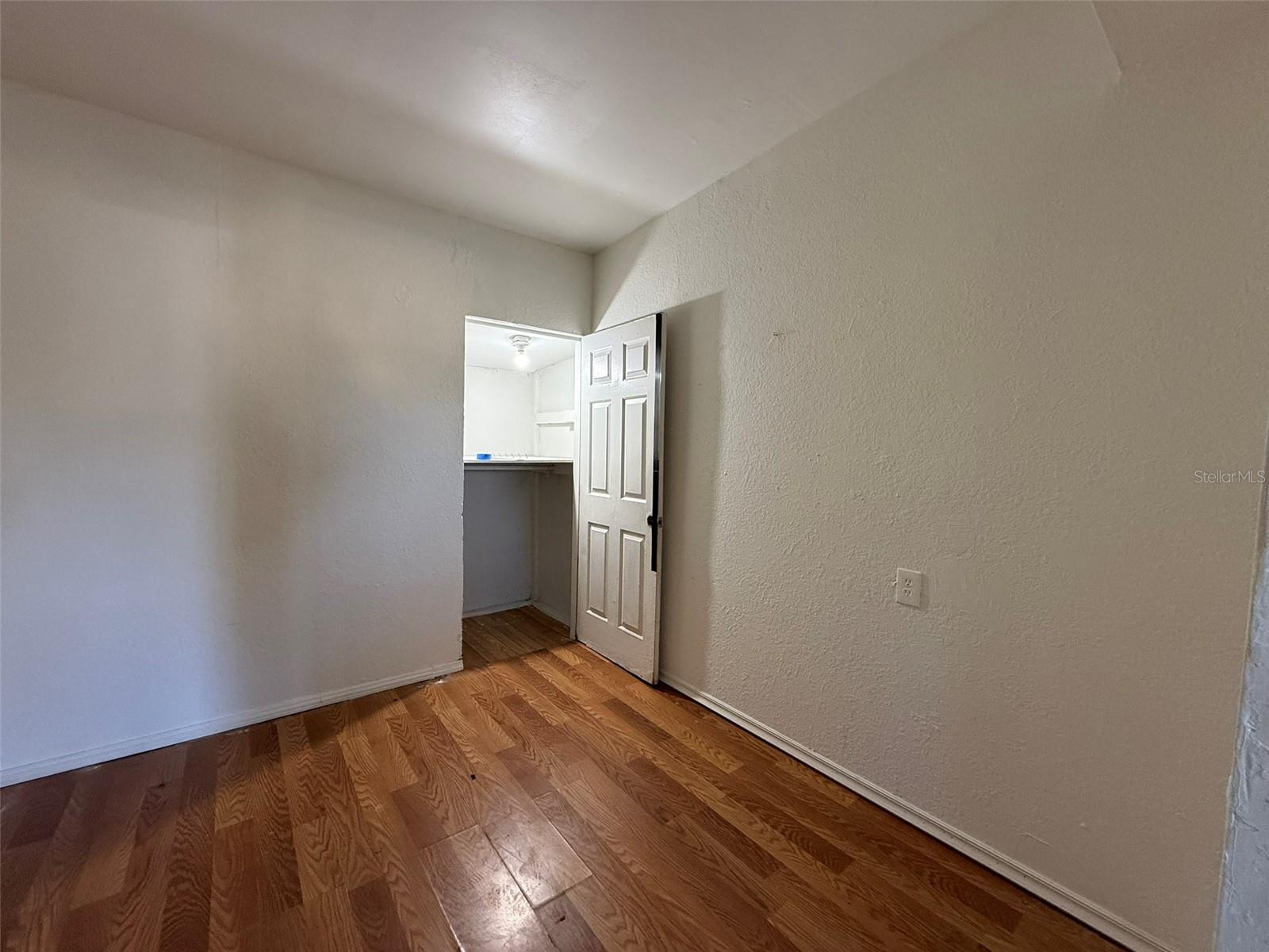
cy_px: 476
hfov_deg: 102.1
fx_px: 513
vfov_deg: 85.7
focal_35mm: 14
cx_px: 634
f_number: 2.2
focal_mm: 2.22
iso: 250
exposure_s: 1/60
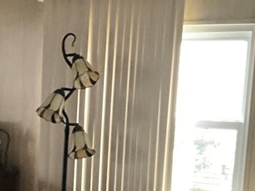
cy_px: 258
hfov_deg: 16.5
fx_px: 840
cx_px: -55
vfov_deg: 12.5
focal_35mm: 114
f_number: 1.8
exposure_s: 1/55
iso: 320
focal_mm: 3
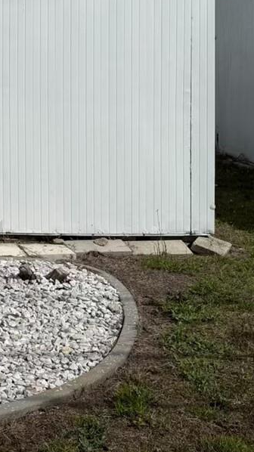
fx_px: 839
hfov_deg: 14.8
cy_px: 70
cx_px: -215
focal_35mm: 70
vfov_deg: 29.3
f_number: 1.78
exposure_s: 1/14286
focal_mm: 6.76
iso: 64
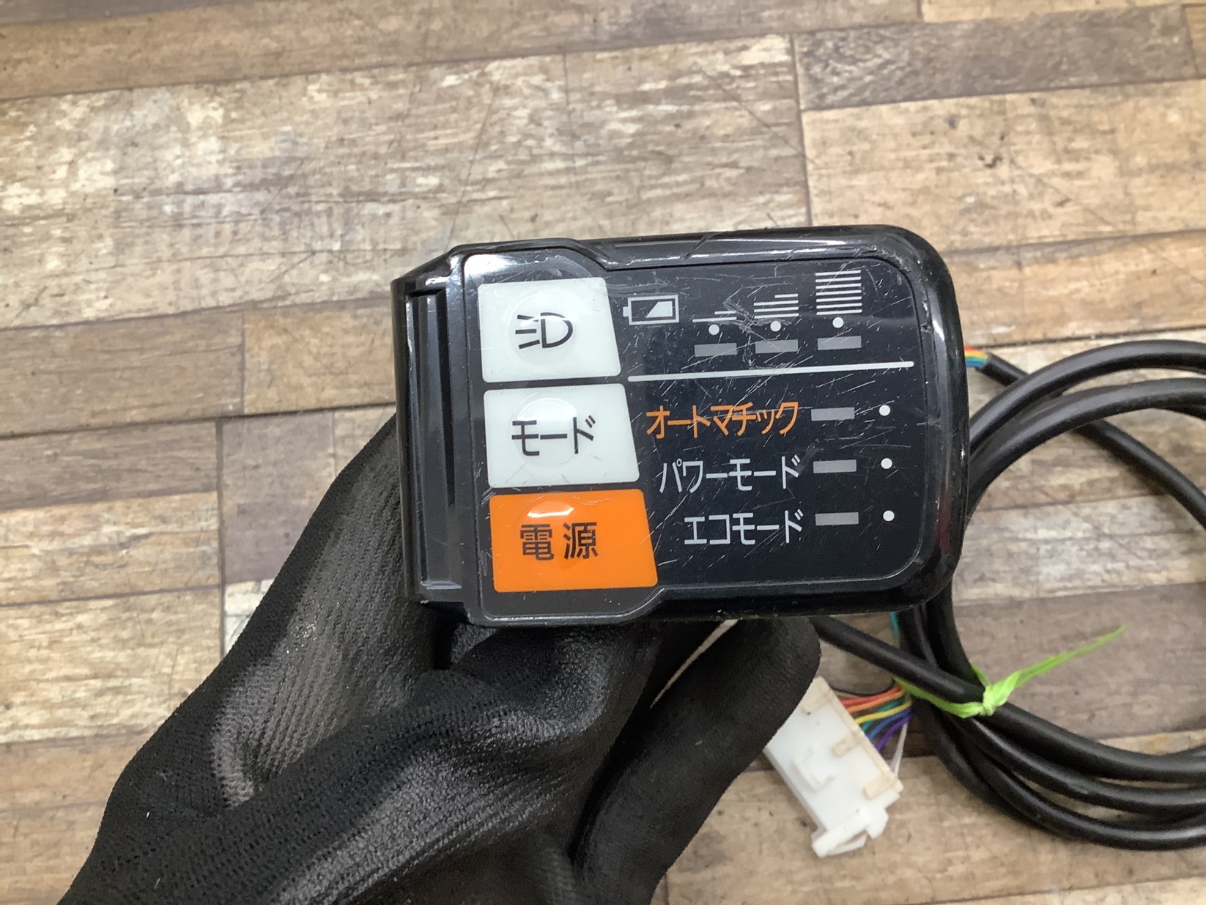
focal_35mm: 31
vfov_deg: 45.5
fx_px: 1080
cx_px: 603
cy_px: 452
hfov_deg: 58.3
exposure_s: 1/60
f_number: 2.4
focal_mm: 3.3
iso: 160
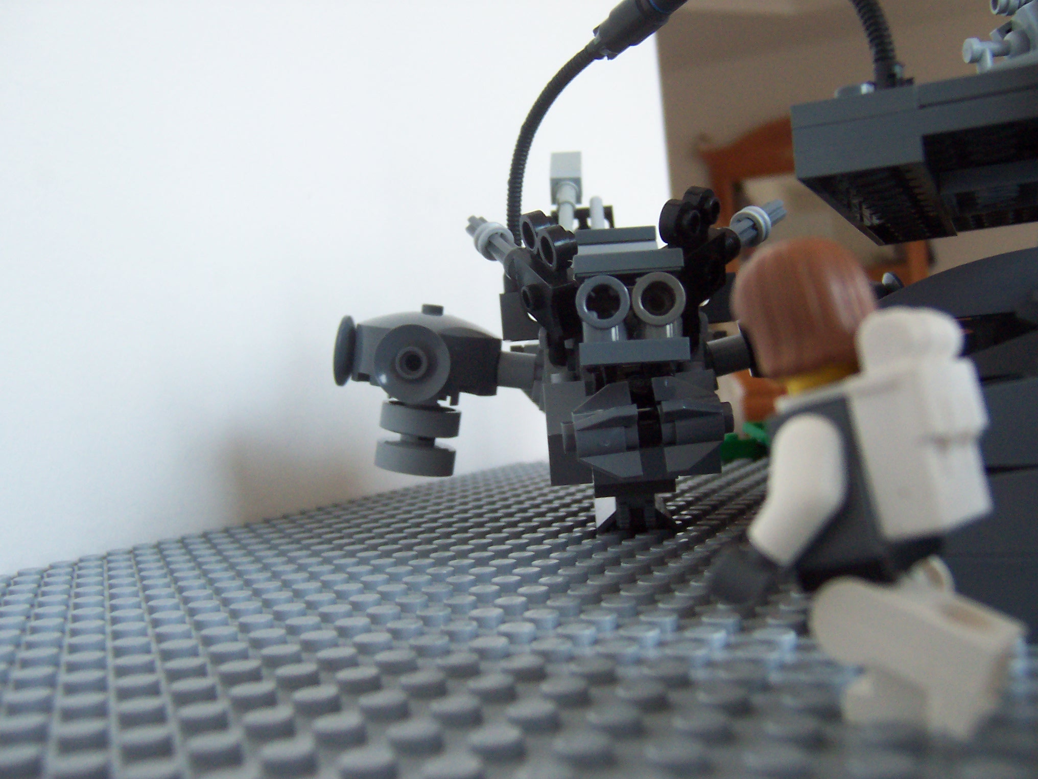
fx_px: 1080
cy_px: 390
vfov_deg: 39.7
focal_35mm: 36
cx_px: 519
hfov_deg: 51.4
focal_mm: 5.6
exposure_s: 1/15
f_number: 2.8
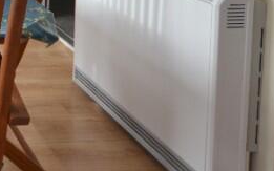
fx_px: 448
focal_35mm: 60
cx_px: -107
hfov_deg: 26.9
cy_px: -108
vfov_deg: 18.4
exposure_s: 1/125
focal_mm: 10
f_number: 5.6
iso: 280
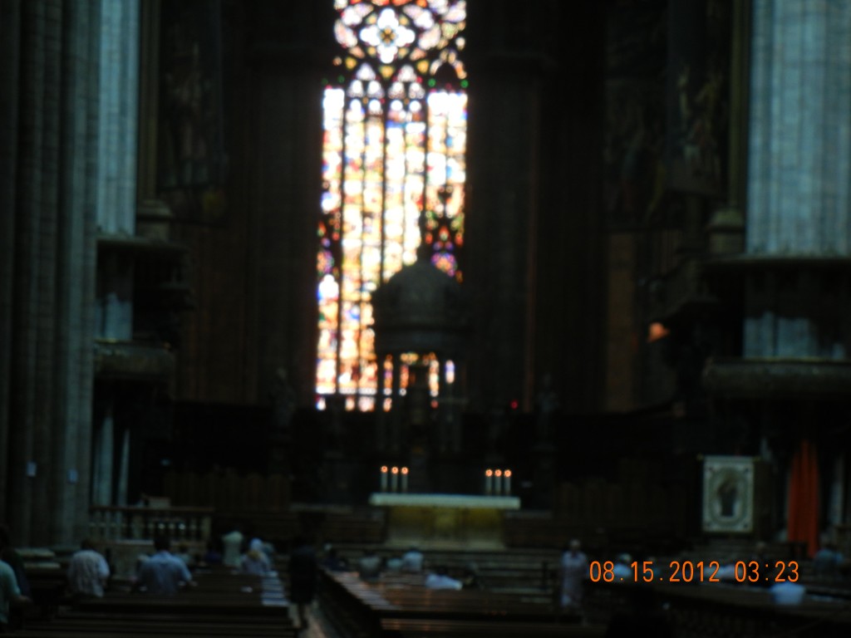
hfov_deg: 14.8
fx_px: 3270
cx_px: 426
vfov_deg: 11.1
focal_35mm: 133
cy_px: 319
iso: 200
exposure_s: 1/10.8
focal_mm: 24
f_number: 4.6
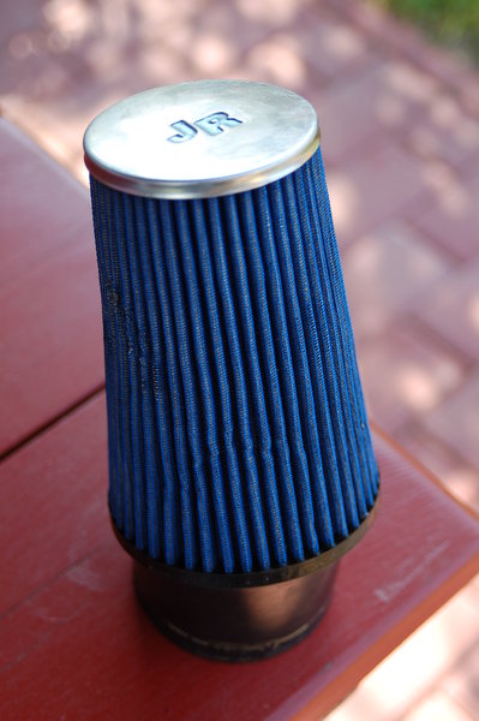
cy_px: 360
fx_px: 1559
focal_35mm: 78
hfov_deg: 17.5
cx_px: 240
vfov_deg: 26.0
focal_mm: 52
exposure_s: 1/125
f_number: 4.2
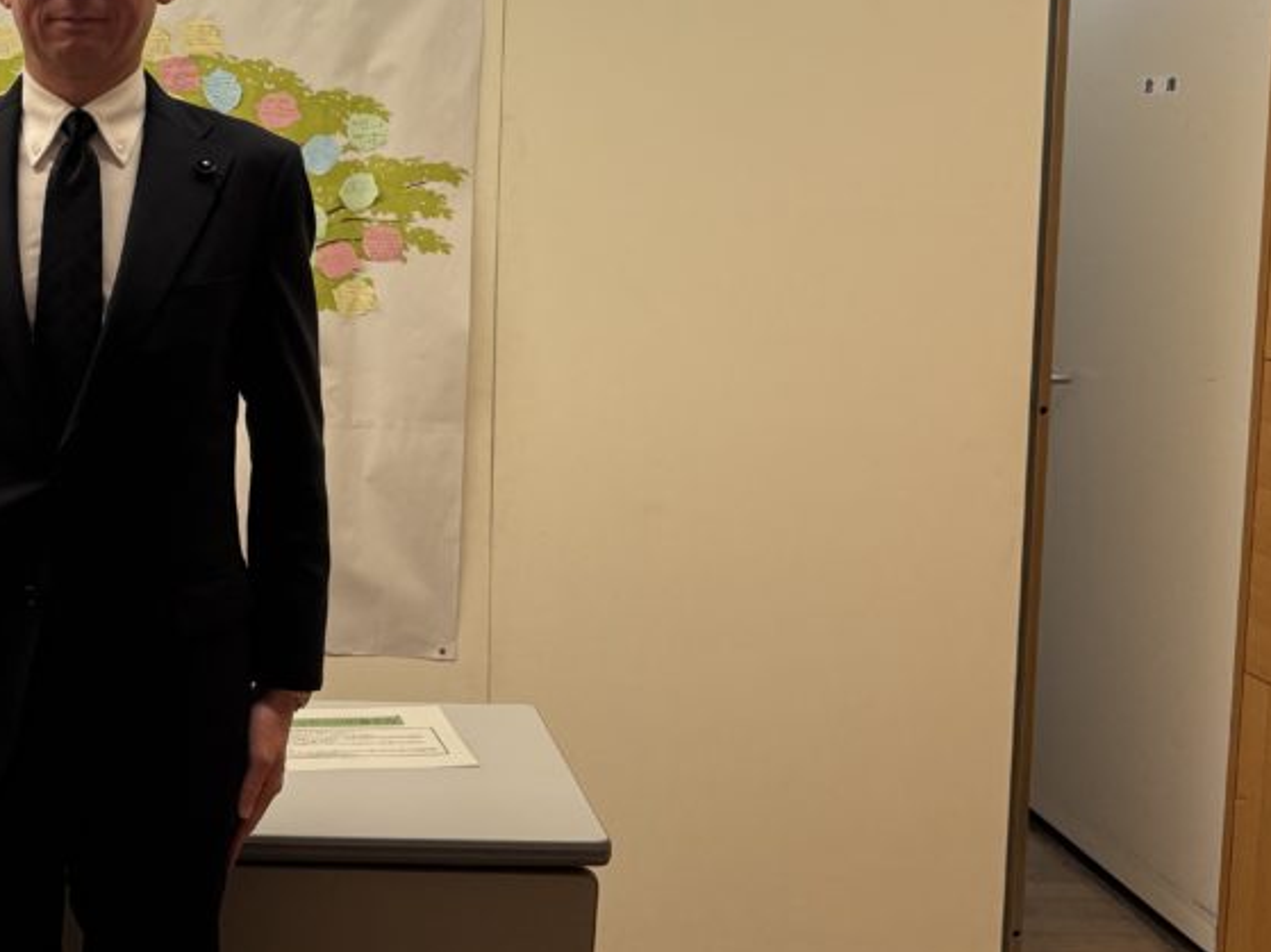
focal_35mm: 44
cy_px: 254
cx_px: 134
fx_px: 1615
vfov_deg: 32.3
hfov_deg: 39.9
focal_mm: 6.76
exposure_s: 1/120
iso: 200
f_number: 1.78
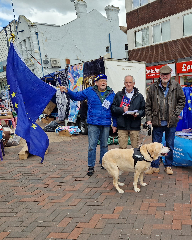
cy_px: 143
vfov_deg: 50.0
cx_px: 157
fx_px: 256
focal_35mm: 36
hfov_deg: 39.3
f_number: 1.8
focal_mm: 5.4
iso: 50
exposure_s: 1/483
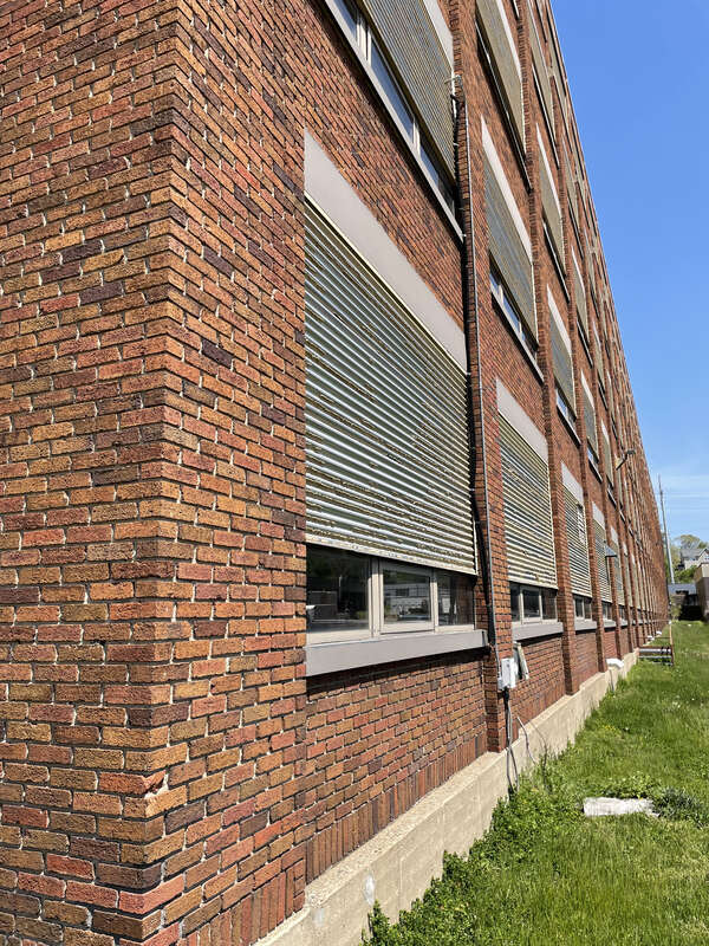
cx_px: 354
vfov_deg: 67.3
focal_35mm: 26
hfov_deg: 53.1
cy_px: 473
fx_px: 710
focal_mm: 4.2
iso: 32
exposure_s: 1/2092
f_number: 1.6
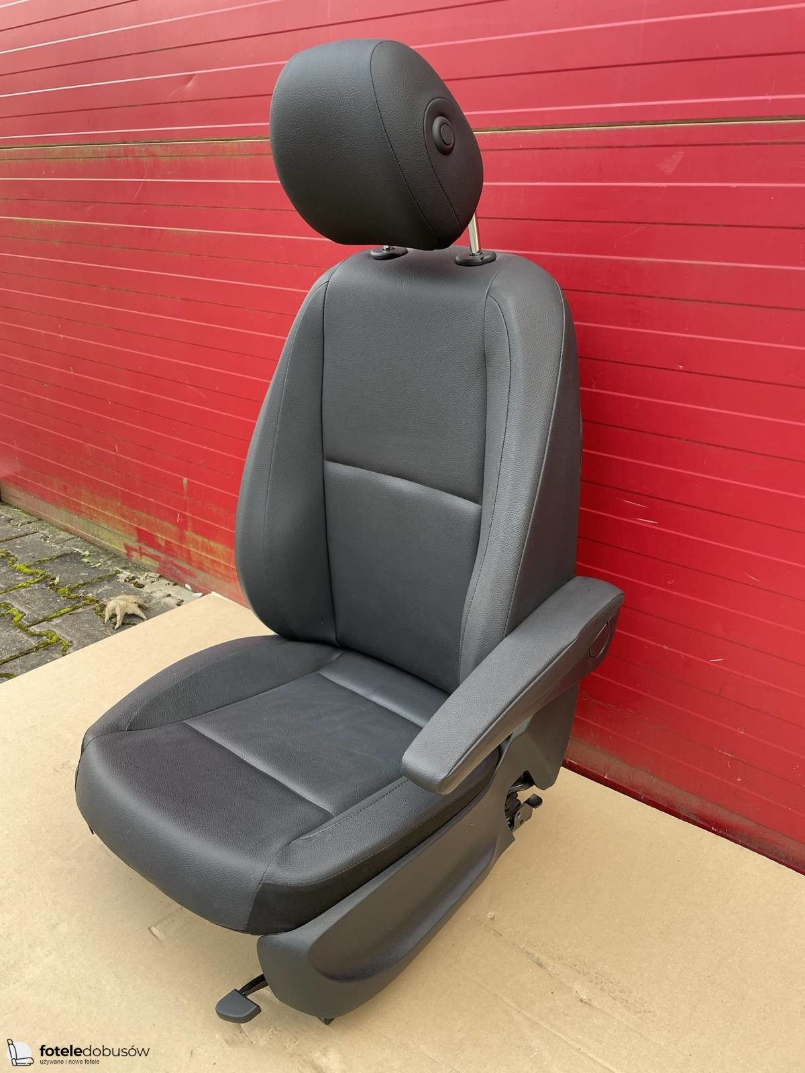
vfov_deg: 67.3
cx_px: 402
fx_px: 806
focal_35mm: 26
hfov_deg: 53.1
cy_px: 536
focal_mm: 4.2
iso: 80
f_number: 1.6
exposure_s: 1/121
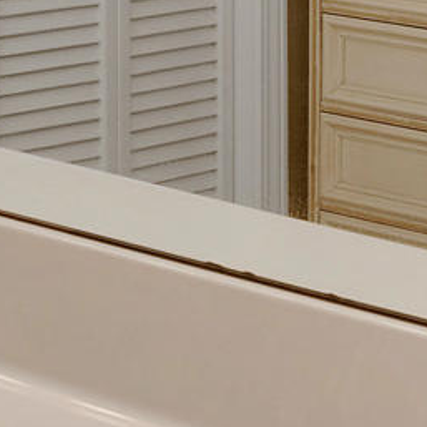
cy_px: -375
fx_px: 2359
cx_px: -560
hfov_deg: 9.4
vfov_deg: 9.7
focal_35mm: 169
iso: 200
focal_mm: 17
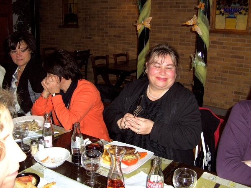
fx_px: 268
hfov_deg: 50.1
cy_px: 94
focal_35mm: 37
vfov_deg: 38.7
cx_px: 126
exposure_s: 1/50
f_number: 2.8
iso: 100
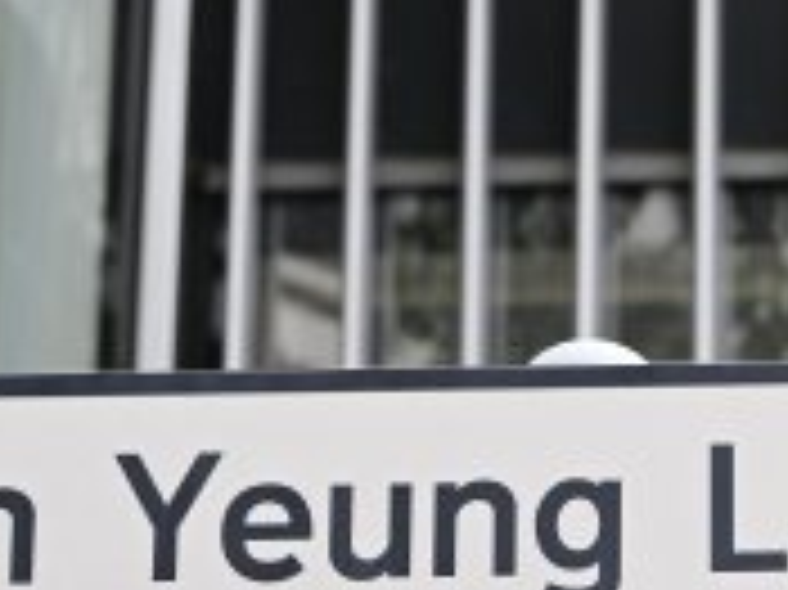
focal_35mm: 232
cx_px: 626
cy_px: 572
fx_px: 5278
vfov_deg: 6.4
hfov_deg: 8.5
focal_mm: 69
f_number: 5.6
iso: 1000
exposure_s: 1/1000
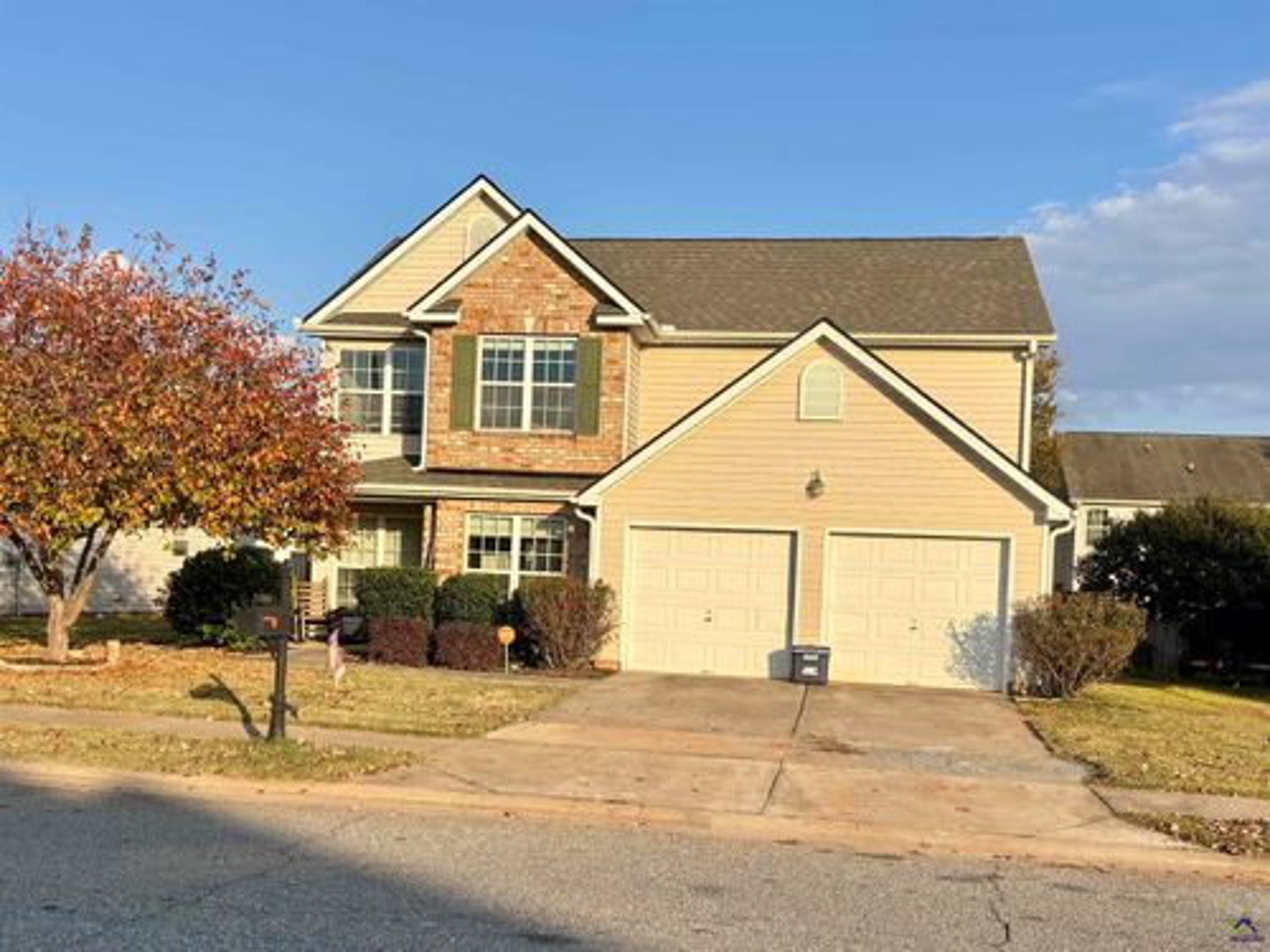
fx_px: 954
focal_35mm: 26
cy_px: 476
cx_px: 635
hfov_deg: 67.3
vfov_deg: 53.1
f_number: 1.6
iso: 50
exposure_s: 1/2710
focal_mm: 5.96
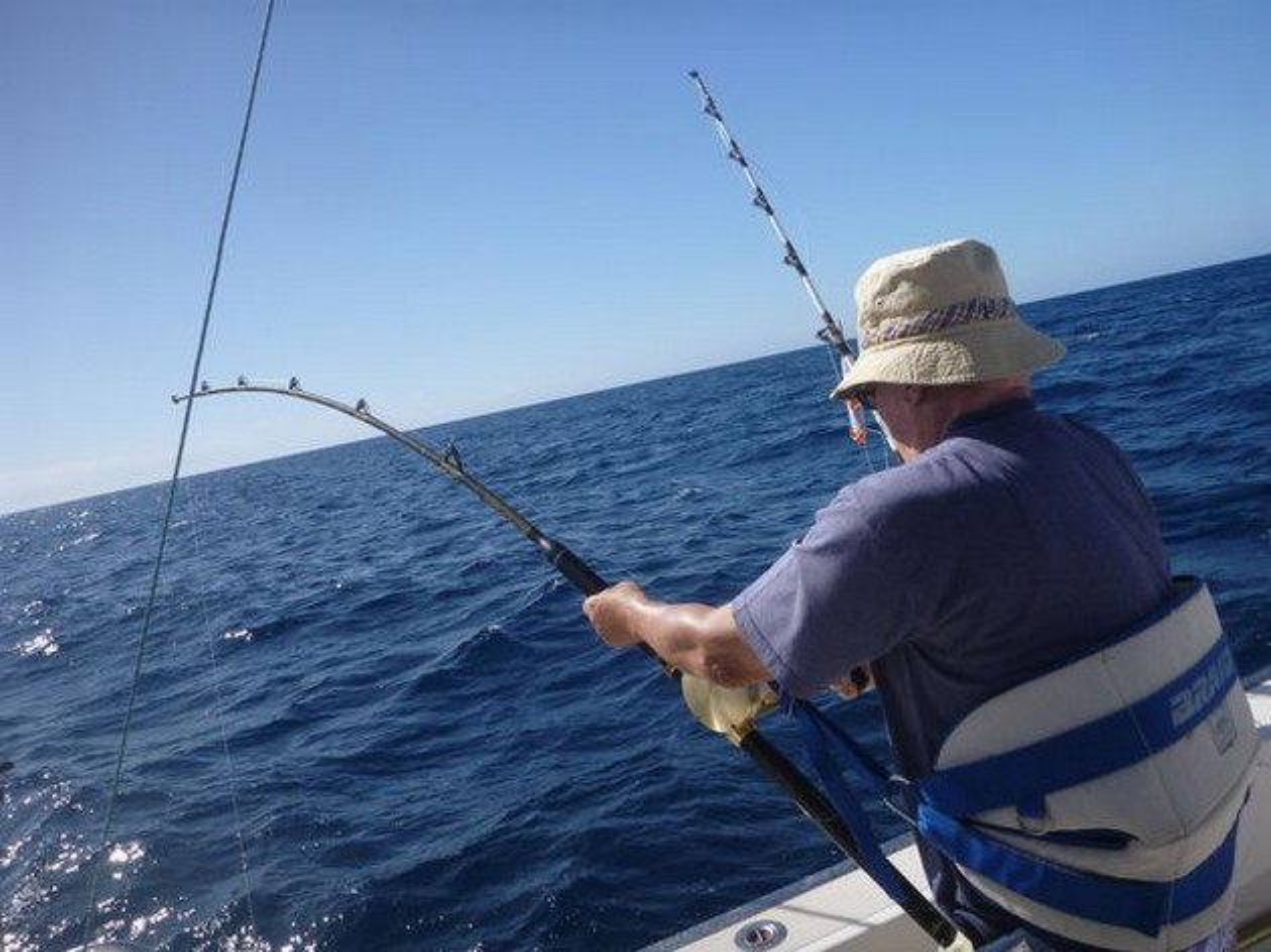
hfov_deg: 63.5
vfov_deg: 49.7
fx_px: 1028
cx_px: 636
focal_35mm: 28
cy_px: 476
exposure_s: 1/1300
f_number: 3.3
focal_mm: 4.9
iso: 100
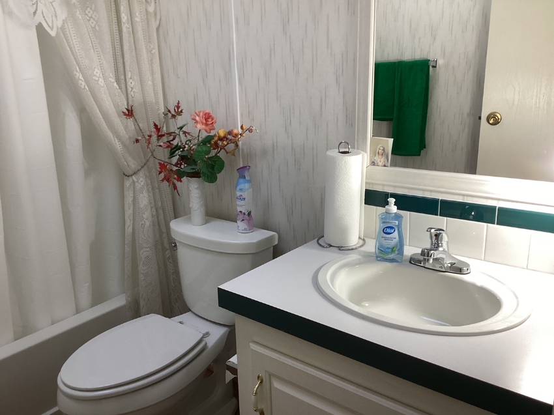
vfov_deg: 45.4
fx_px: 496
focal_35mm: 31
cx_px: 277
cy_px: 208
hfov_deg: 58.4
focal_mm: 3.3
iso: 80
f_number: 2.4
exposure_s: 1/60
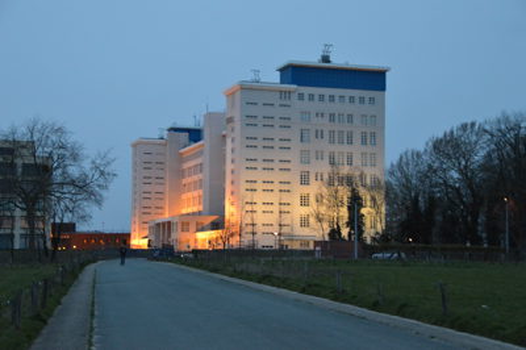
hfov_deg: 28.1
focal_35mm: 72
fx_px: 1051
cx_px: 263
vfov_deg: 18.9
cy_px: 175
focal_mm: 48
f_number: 4.8
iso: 3200
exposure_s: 1/30
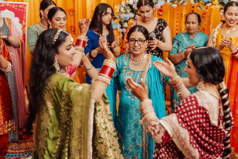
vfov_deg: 27.0
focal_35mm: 50
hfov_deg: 39.6
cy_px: 80
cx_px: 119
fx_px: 331
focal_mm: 50
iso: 400
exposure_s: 1/200
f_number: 2
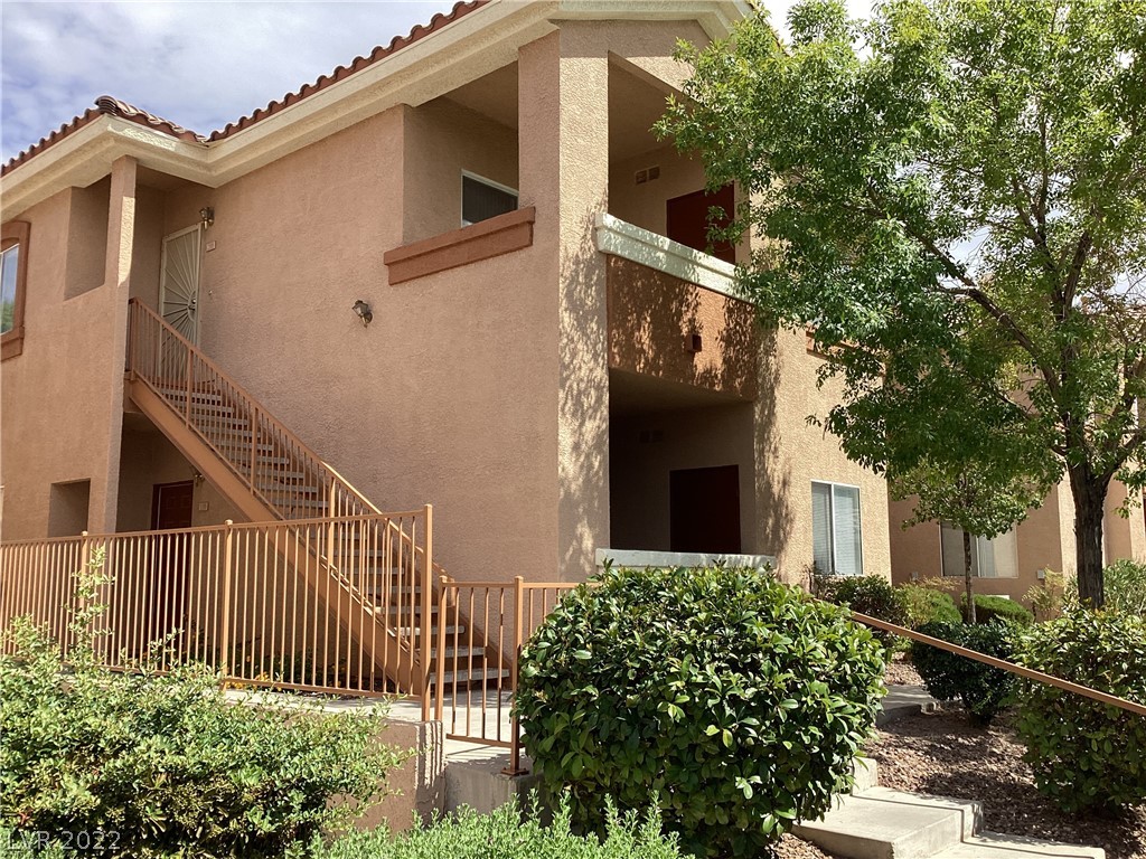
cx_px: 573
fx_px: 1026
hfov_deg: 58.4
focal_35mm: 31
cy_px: 430
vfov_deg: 45.4
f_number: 2.4
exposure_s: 1/823
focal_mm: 3.3
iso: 25
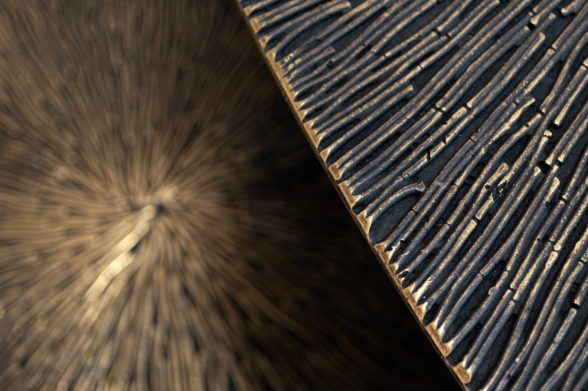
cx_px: 298
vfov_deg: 20.0
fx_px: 1110
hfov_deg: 29.7
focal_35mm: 68
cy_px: 214
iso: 100
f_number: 5.3
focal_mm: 40
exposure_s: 1/4
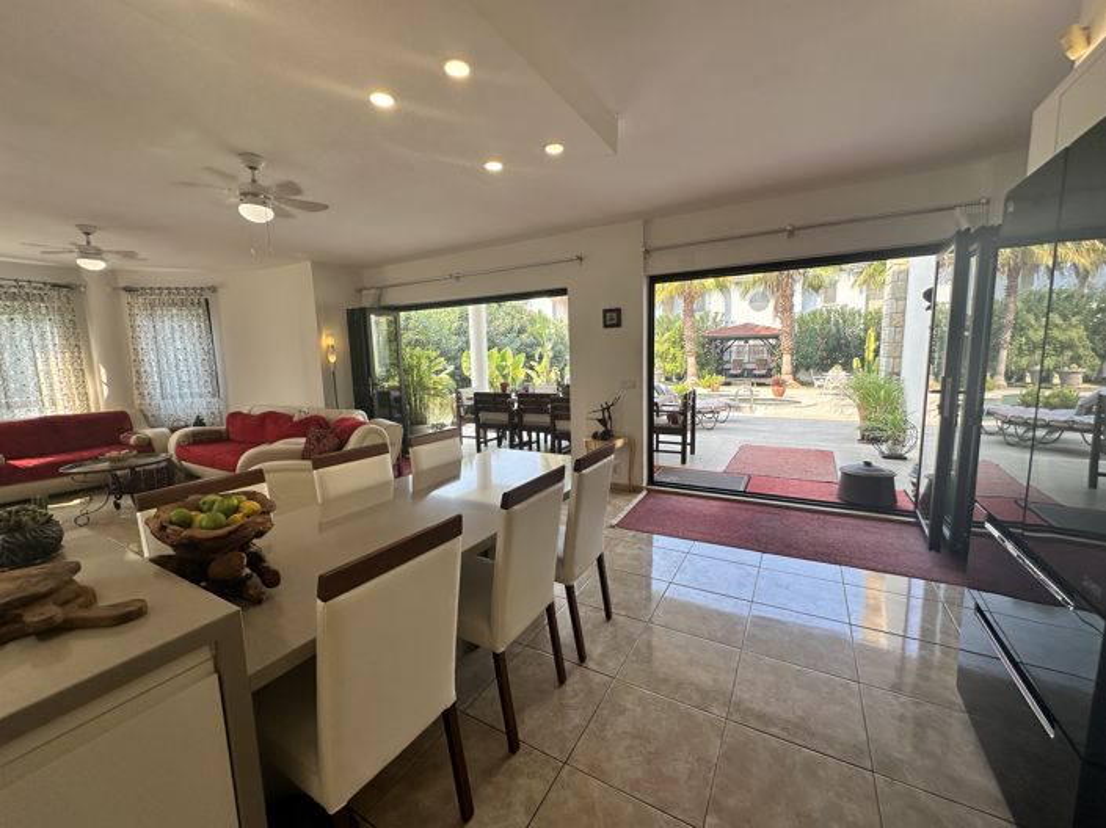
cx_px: 553
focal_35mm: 14
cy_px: 414
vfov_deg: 85.6
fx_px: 447
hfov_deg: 102.1
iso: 40
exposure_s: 1/186
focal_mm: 2.22
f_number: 2.2
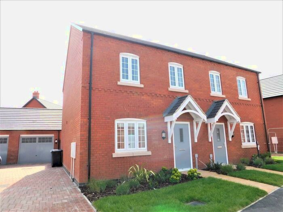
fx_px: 188
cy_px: 106
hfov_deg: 73.9
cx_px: 142
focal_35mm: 23
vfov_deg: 58.9
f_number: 3
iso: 125
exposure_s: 1/1000
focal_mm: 4
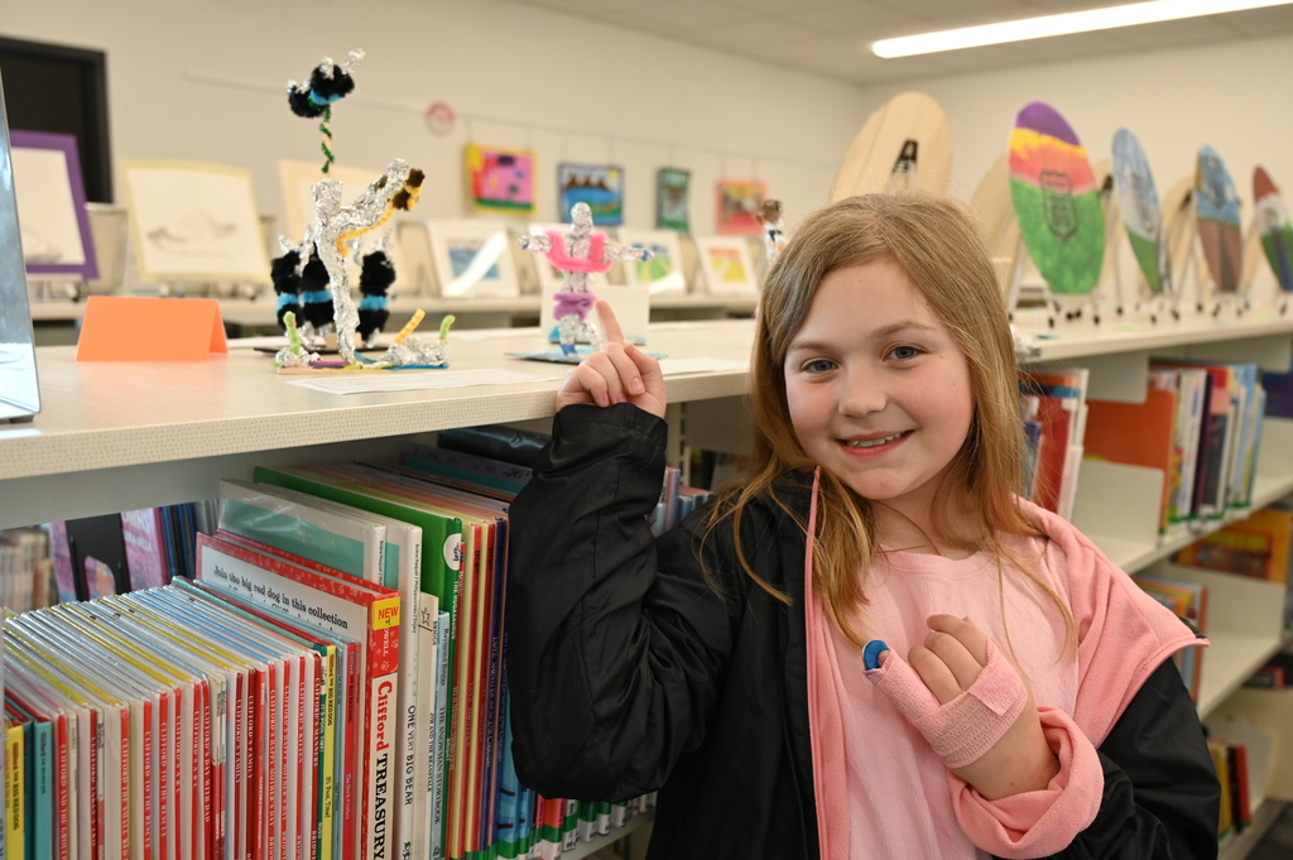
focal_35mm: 30
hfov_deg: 61.1
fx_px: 1095
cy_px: 430
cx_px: 646
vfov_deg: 42.9
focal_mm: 30.5
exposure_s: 1/125
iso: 720
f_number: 4
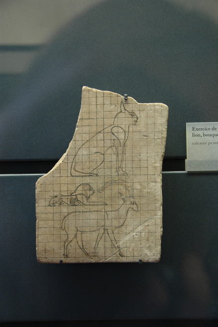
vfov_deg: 31.9
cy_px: 164
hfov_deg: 21.5
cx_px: 109
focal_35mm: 63
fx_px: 573
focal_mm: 42
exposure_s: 1/10
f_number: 4.5
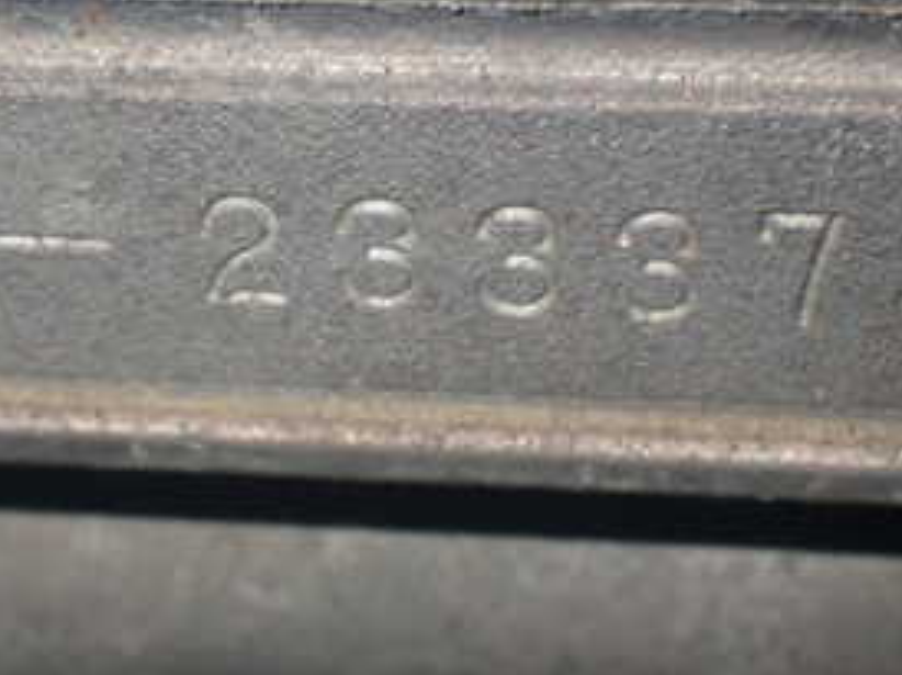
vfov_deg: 14.3
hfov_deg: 19.0
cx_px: 267
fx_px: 2682
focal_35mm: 103
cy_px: 263
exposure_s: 1/50
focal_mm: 8.4
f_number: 3.1
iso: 320
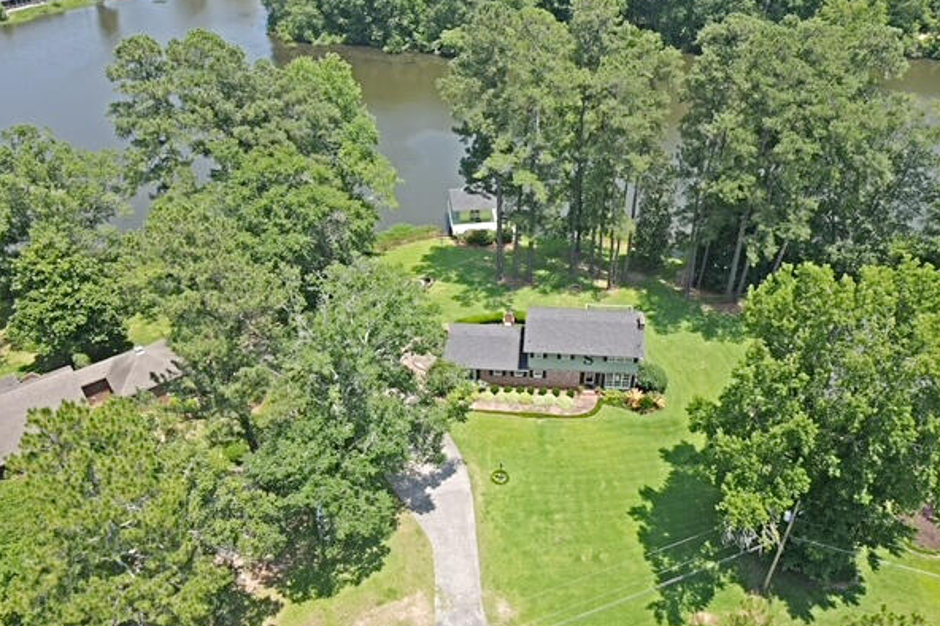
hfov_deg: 67.4
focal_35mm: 27
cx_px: 492
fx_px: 705
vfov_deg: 47.9
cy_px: 332
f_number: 2.8
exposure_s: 1/320
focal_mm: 4.5
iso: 100
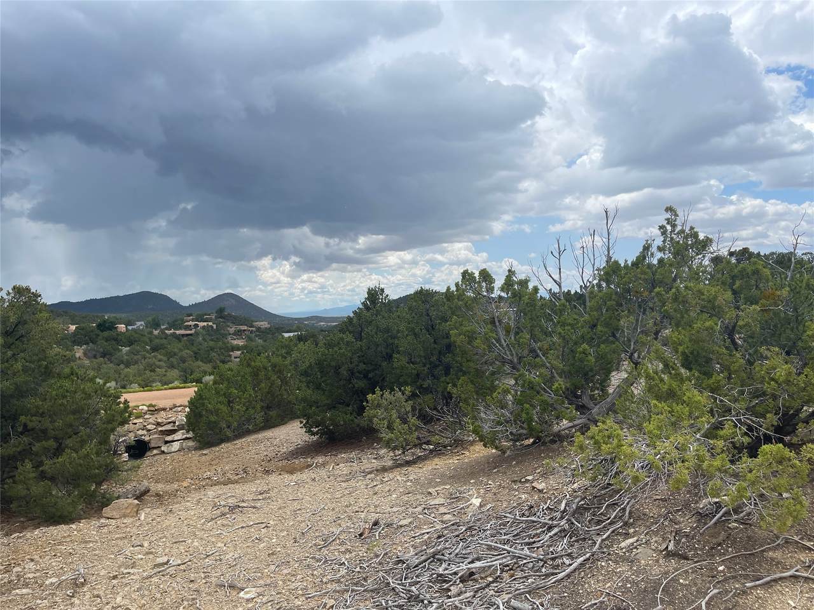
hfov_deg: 69.4
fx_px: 588
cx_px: 407
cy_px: 305
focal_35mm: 25
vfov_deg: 54.9
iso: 32
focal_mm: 5.1
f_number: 1.6
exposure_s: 1/3663
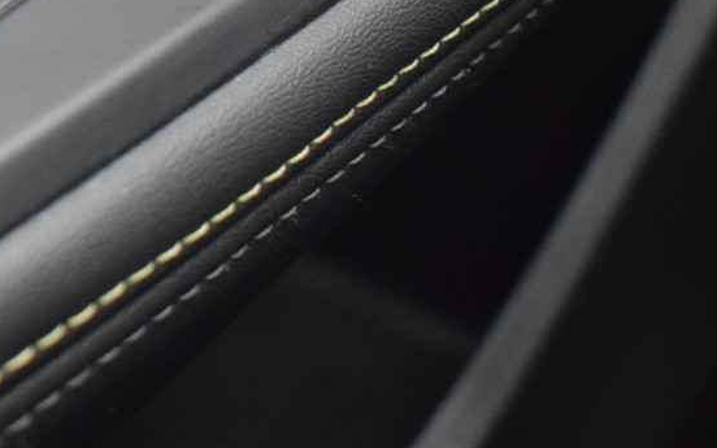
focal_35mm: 108
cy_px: -117
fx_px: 2110
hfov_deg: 18.1
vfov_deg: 11.8
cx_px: -201
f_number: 4
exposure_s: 1/40
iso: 3200
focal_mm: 26
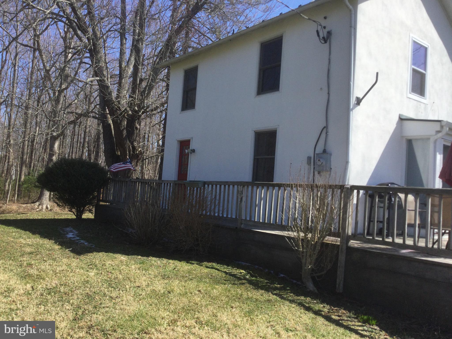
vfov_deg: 45.4
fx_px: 405
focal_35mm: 31
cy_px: 170
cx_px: 226
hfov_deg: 58.4
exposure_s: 1/926
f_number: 2.4
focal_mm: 3.3
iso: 25
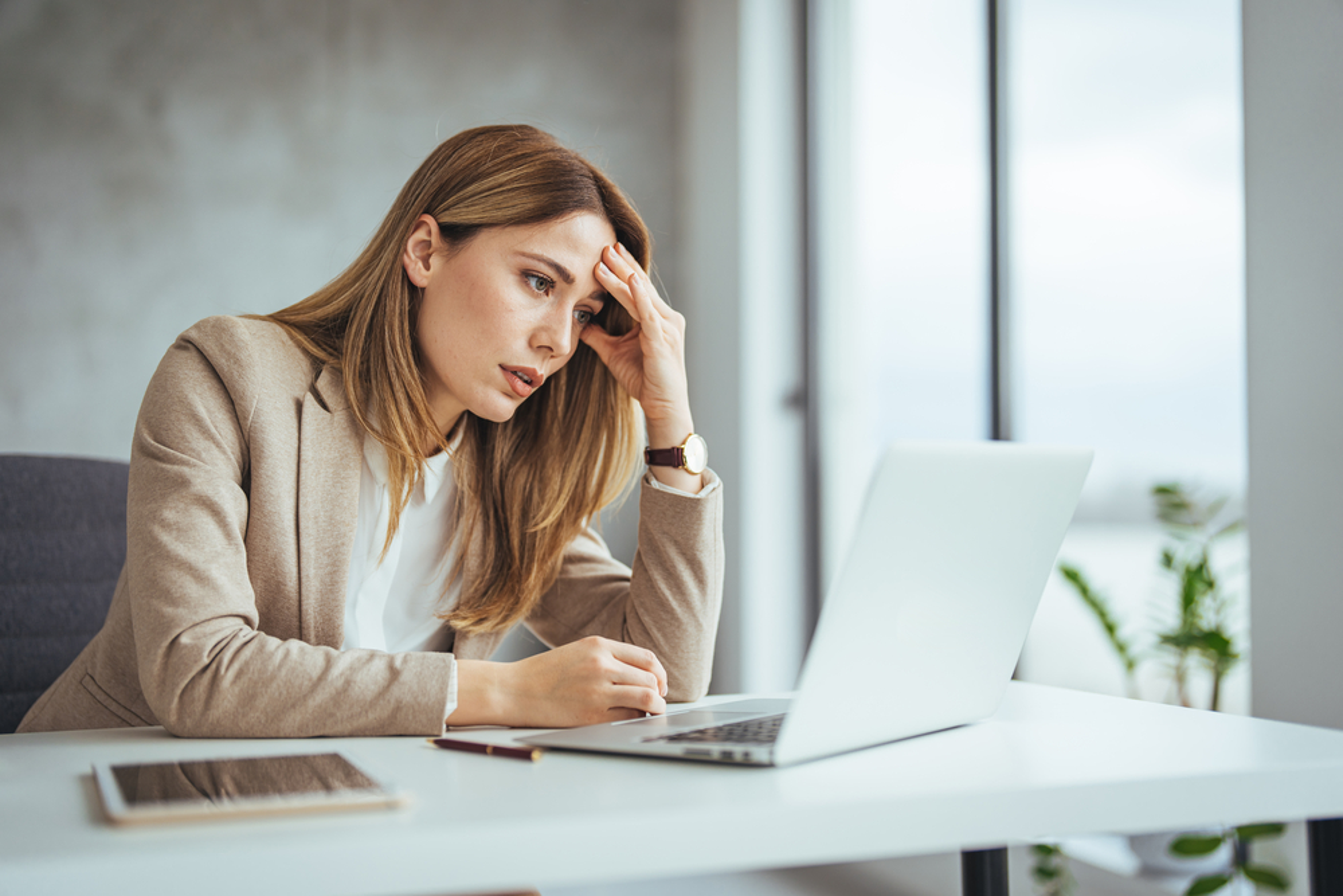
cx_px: 672
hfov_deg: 39.6
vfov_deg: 27.0
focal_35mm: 50
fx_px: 1865
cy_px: 448
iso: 125
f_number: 1.4
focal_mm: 50
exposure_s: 1/320
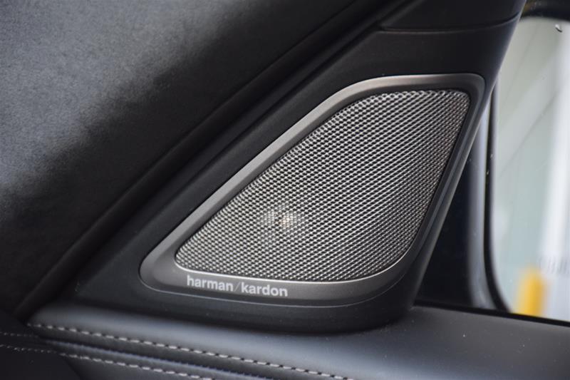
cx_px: 285
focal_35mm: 210
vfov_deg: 6.5
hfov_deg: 9.8
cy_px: 190
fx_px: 3324
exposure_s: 1/125
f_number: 5.6
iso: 2000
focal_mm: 140
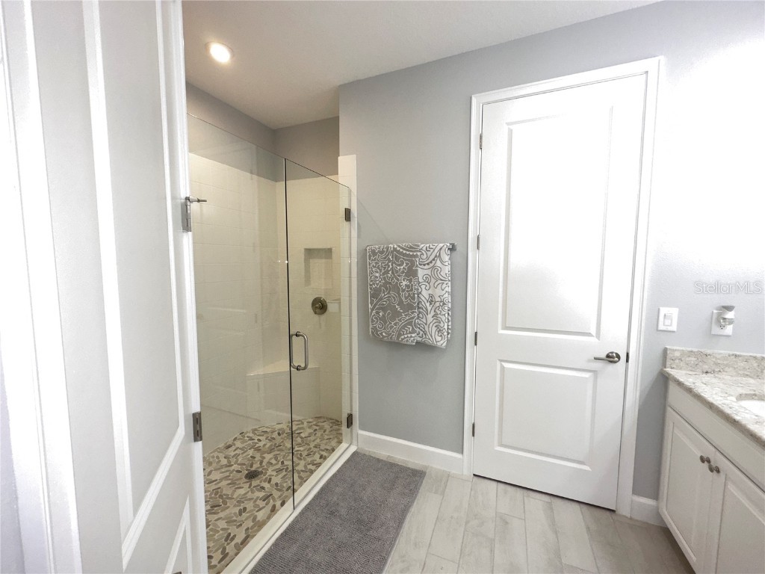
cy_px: 287
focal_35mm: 14
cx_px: 382
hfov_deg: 102.1
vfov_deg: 85.7
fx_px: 309
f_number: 2.2
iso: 200
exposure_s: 1/120
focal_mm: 2.22
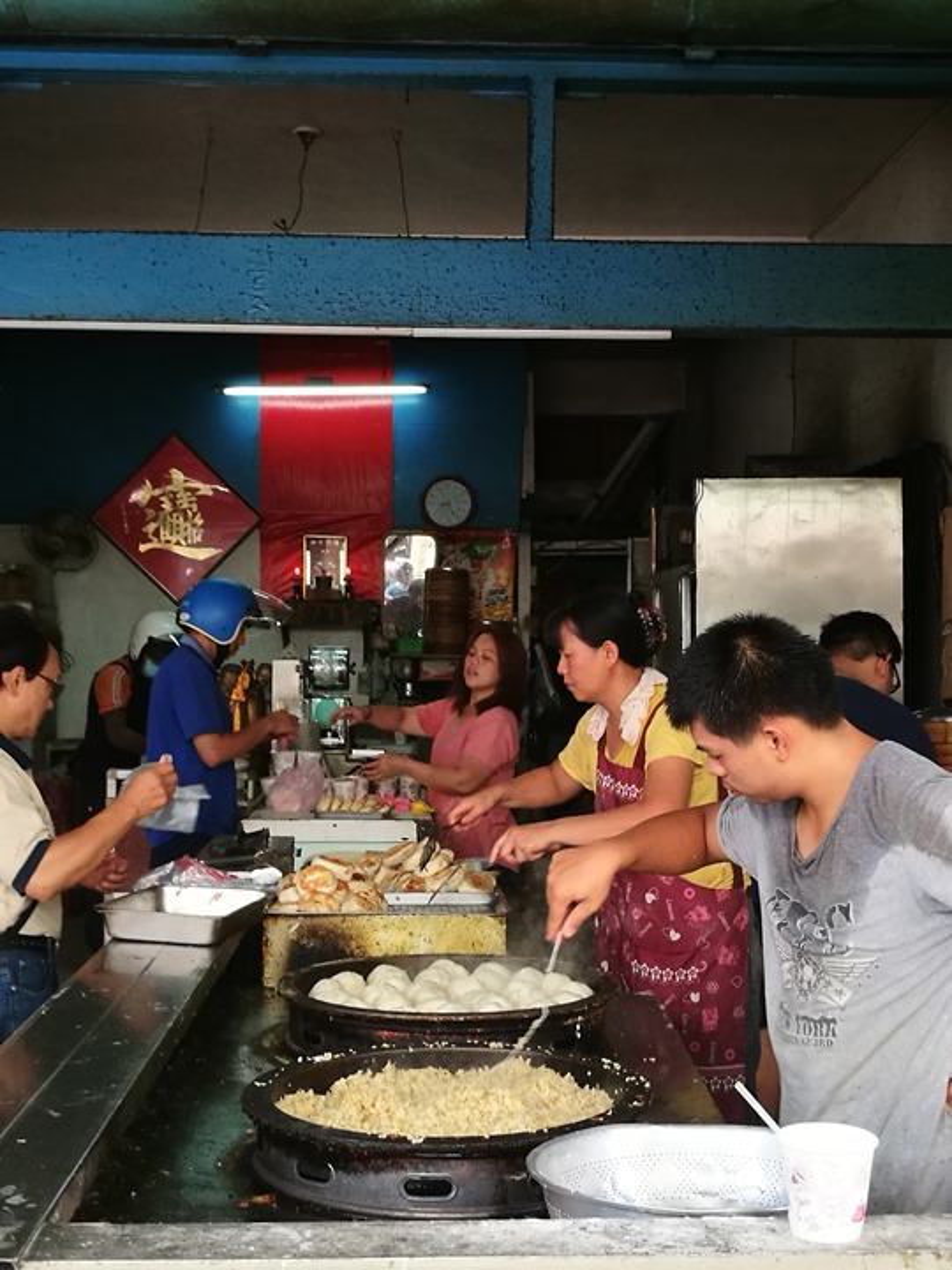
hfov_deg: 30.3
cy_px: 635
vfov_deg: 39.7
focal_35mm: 48
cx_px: 476
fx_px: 1760
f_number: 2.2
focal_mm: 4.5
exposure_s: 1/60
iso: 125
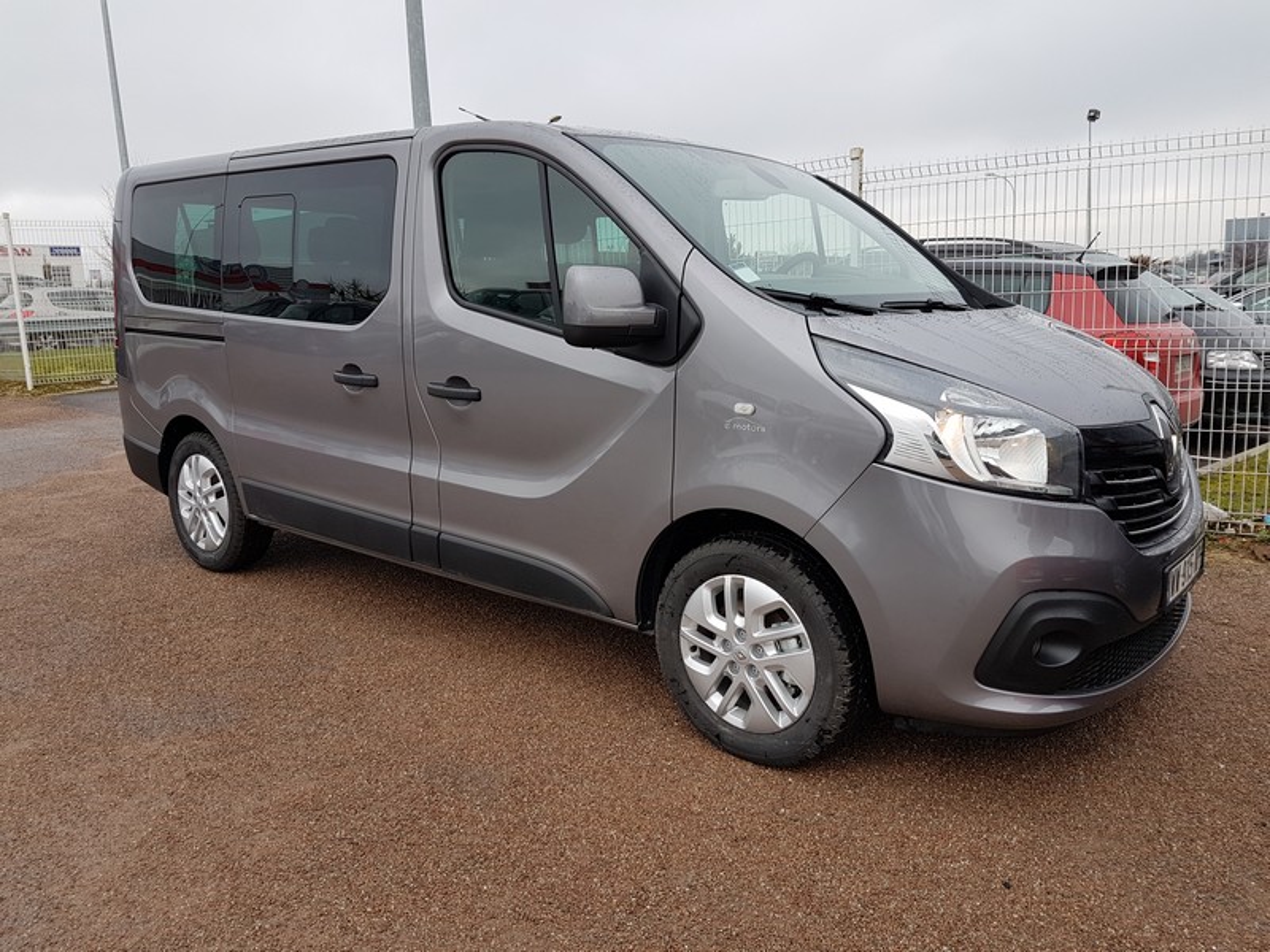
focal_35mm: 26
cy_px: 476
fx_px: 954
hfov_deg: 67.3
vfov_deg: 53.1
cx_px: 635
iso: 40
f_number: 1.7
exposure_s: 1/568
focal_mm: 4.2
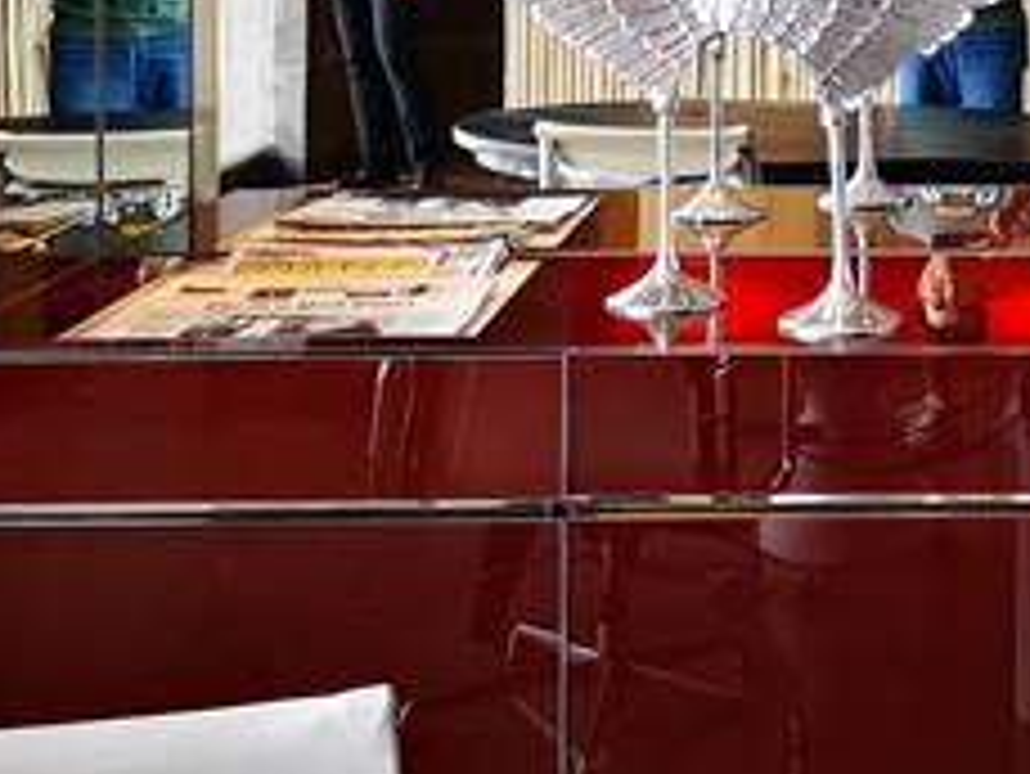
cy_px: -135
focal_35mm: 85
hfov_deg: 22.3
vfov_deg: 16.7
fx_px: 2531
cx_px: 994
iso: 160
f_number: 1.8
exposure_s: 1/40
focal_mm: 3.95
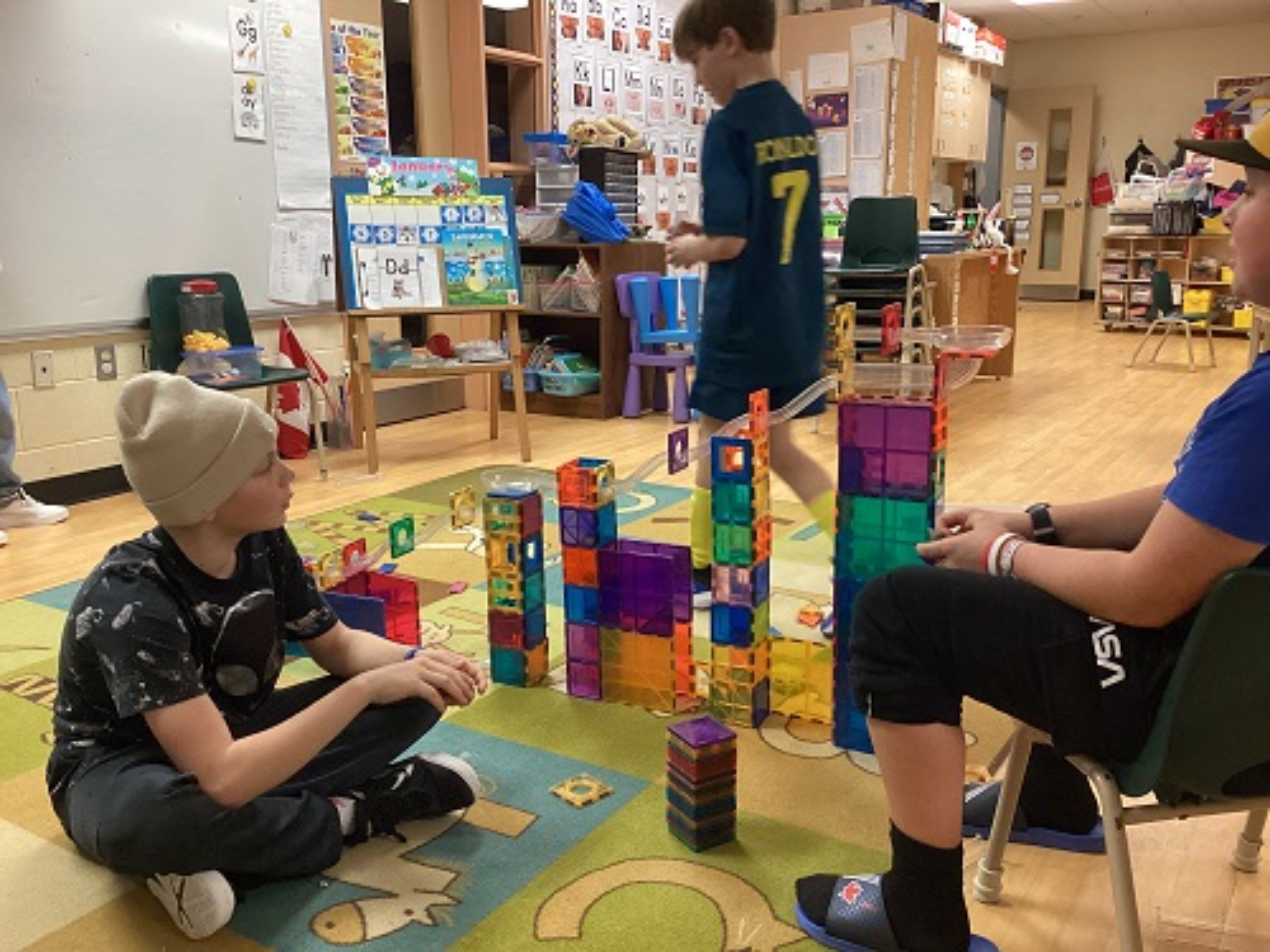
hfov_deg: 58.4
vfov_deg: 45.4
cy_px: 476
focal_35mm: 31
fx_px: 1137
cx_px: 635
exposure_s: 1/60
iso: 320
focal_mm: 3.3
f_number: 2.4
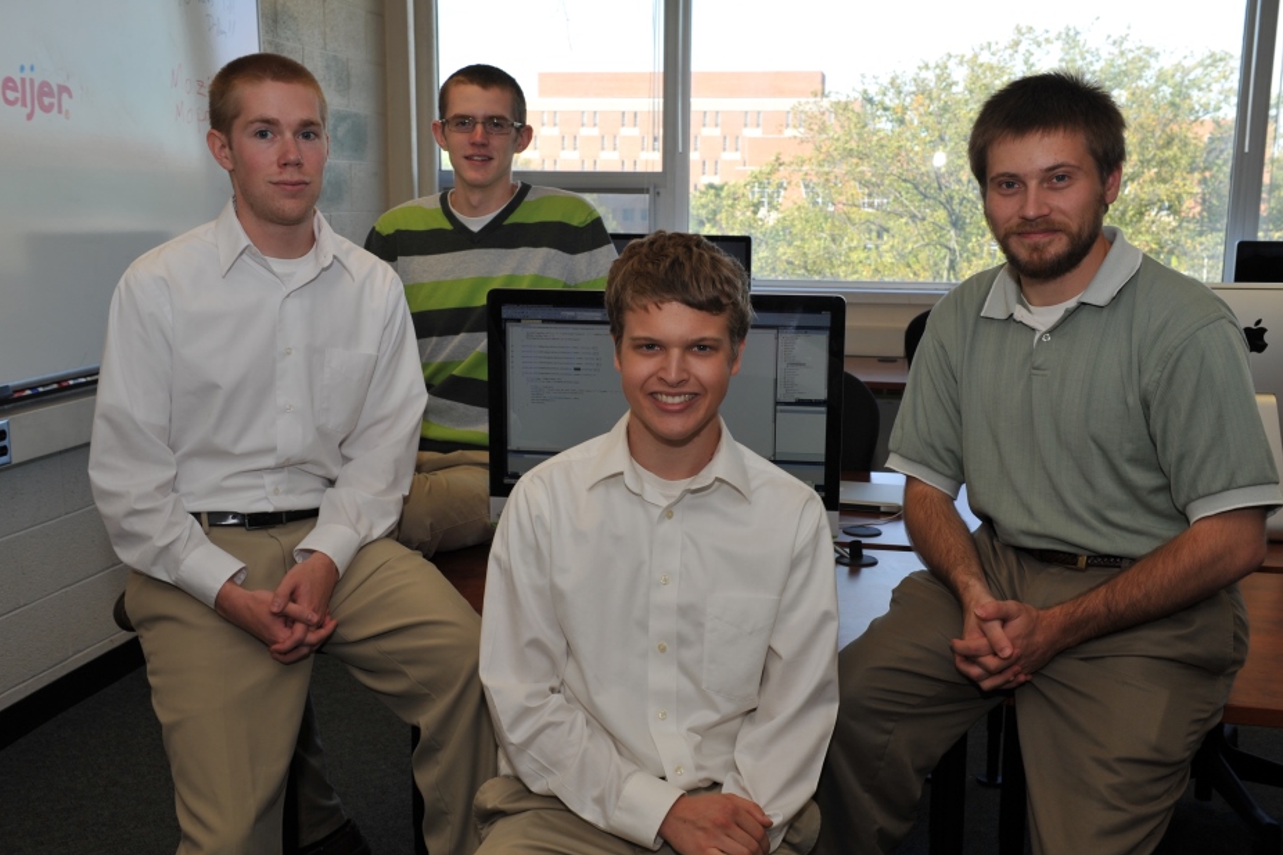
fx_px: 1461
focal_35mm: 41
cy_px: 450
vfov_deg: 32.6
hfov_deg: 47.4
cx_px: 662
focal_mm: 38
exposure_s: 1/60
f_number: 9
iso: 320
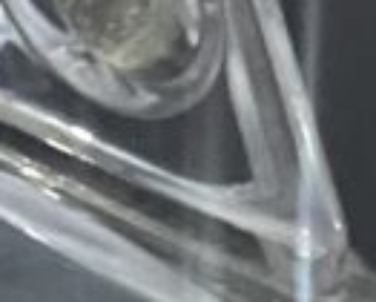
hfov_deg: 9.7
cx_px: -494
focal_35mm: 179
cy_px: 443
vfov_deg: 8.5
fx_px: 1993
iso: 500
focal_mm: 2.69
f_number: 1.9
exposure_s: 1/30
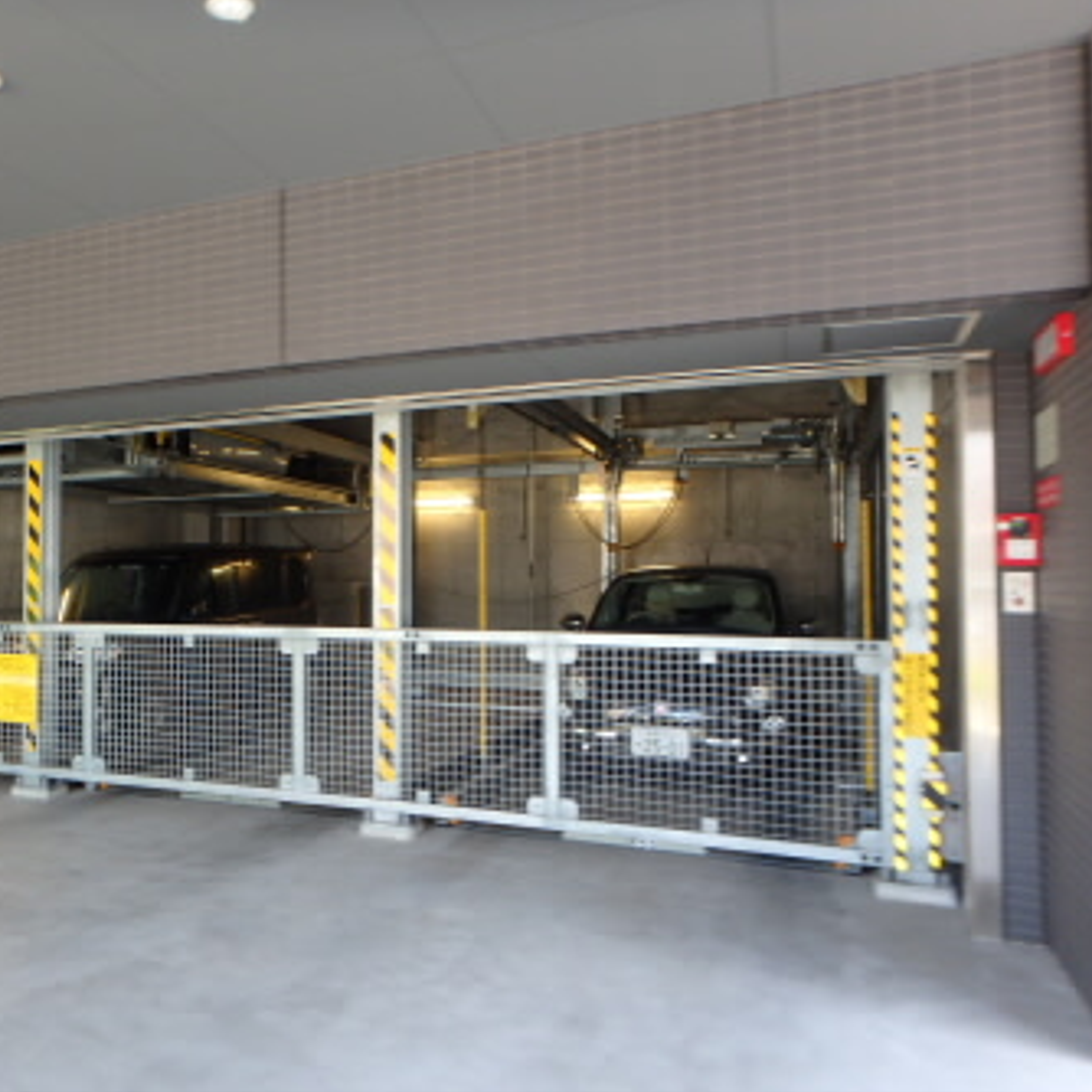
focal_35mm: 25
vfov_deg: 62.9
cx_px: 399
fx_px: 892
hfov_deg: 61.9
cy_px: 544
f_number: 3.5
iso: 250
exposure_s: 1/30
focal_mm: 3.7
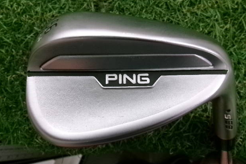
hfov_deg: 61.9
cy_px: 78
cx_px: 122
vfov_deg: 43.6
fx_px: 205
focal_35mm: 30
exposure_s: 1/80
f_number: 3.9
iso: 800
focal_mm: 5.1
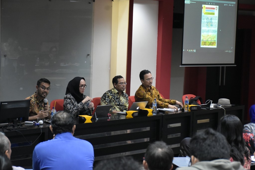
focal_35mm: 93
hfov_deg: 21.9
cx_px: 128
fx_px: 659
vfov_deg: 14.7
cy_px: 85
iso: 4000
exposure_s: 1/60
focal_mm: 62
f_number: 5
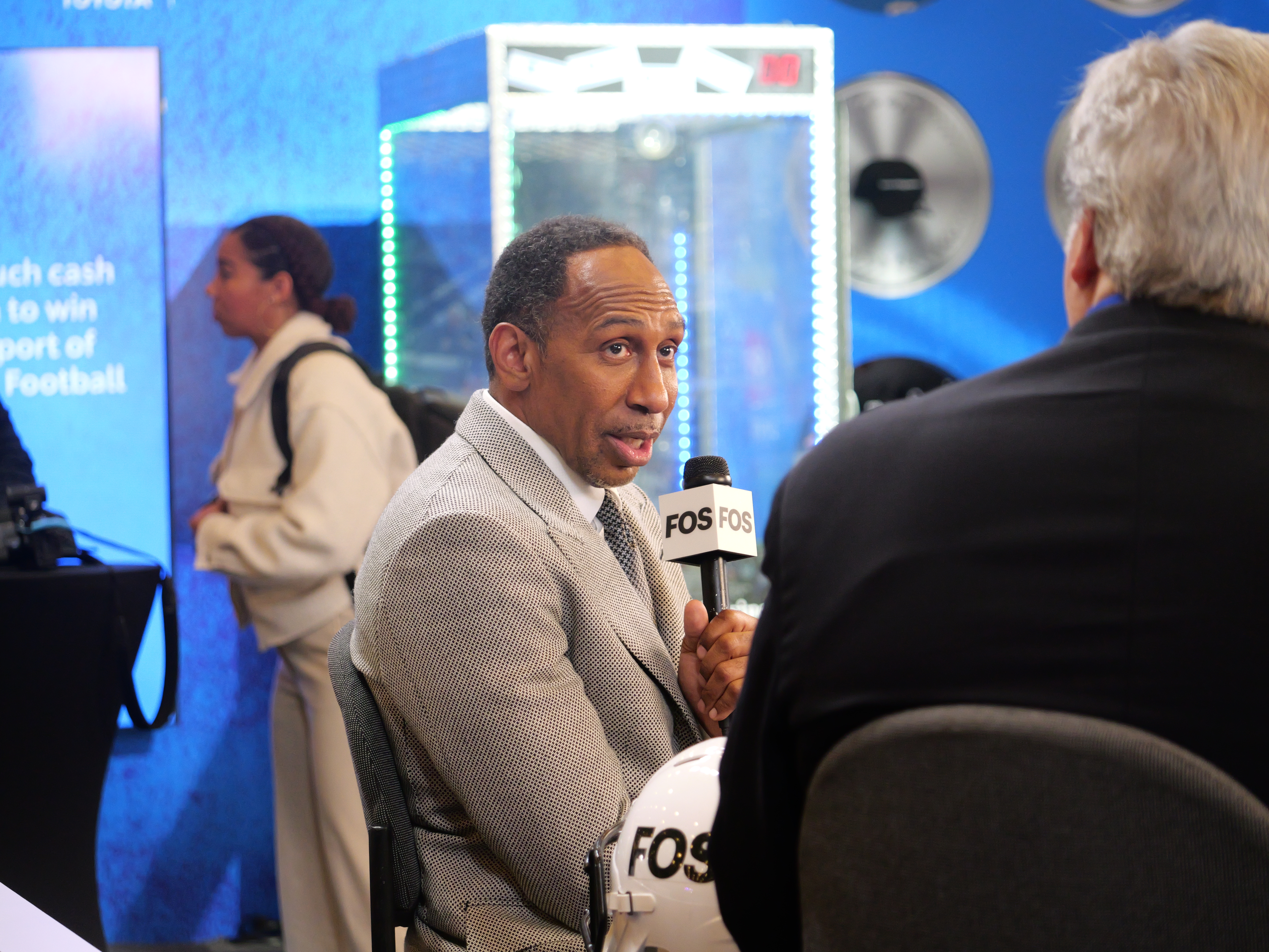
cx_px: 634
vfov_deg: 13.5
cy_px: 476
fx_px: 4034
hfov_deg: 17.9
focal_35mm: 110
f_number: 2.8
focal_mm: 55
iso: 1600
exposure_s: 1/200
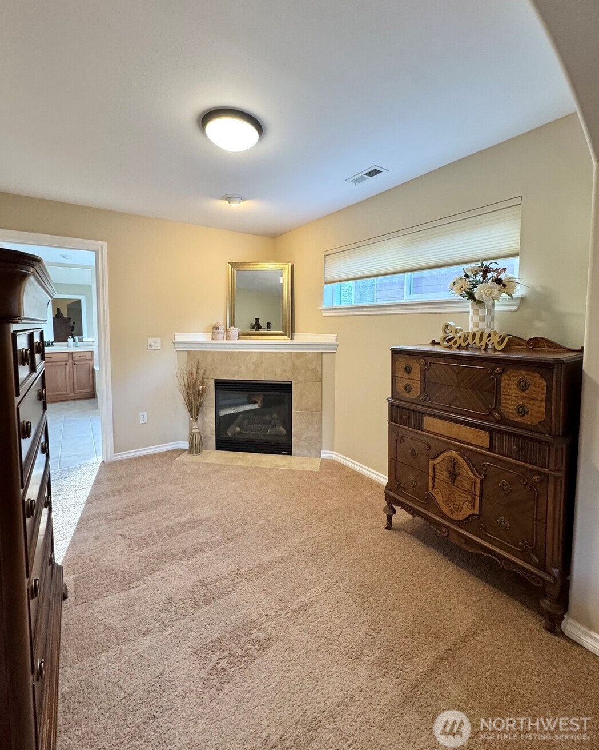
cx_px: 300
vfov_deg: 96.6
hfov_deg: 84.0
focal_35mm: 15
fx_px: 333
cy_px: 344
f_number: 2.2
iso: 250
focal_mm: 2.22
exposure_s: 1/60
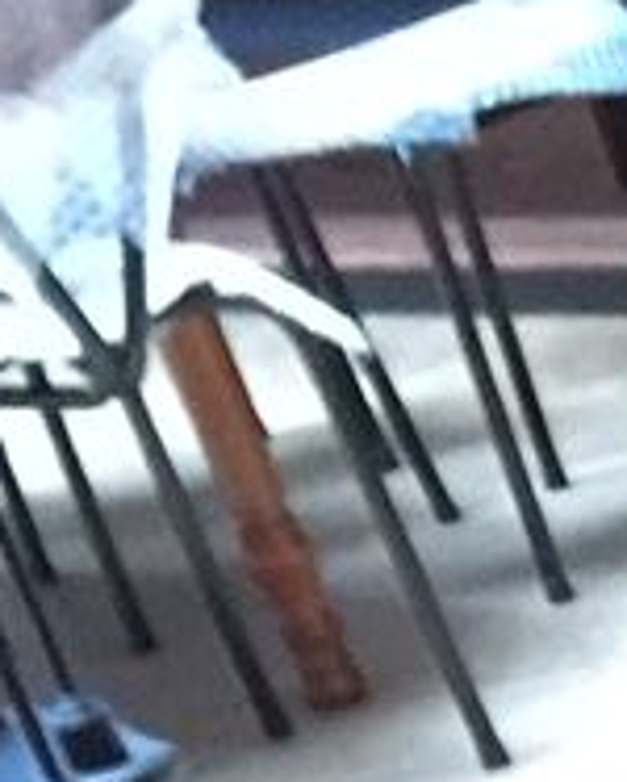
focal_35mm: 247
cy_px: 2191
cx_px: 2955
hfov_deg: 5.2
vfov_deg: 7.1
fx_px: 5720
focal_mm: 4.15
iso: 200
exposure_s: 1/8
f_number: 2.2
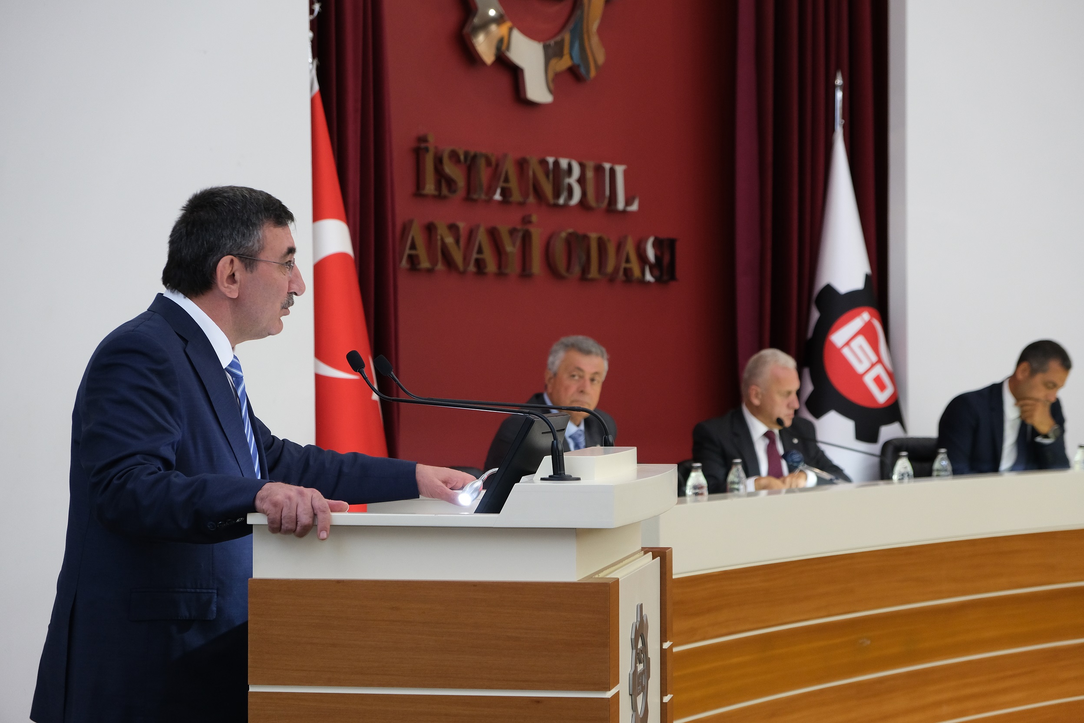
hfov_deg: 24.5
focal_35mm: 83
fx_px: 2499
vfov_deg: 16.5
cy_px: 362
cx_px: 542
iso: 1250
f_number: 4
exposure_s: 1/40
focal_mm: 55
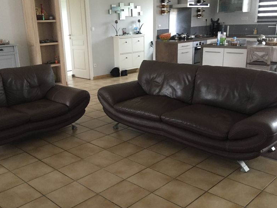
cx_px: 123
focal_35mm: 37
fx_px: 296
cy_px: 116
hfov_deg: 50.0
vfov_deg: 38.6
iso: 250
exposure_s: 1/17
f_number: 2.2
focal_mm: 4.15
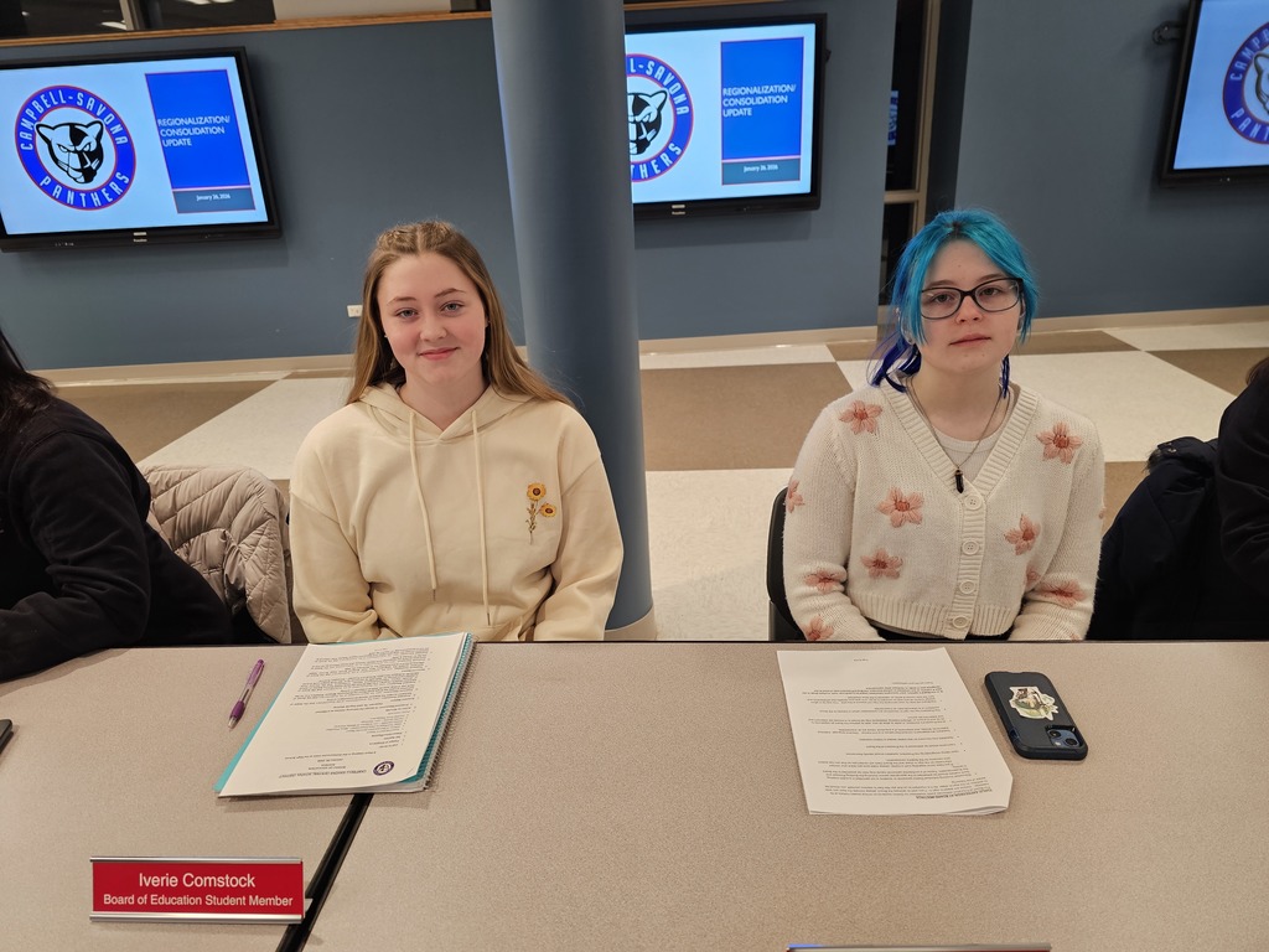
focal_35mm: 23
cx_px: 634
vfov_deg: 58.9
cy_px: 476
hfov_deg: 73.9
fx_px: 843
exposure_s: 1/120
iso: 160
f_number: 1.7
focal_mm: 6.3
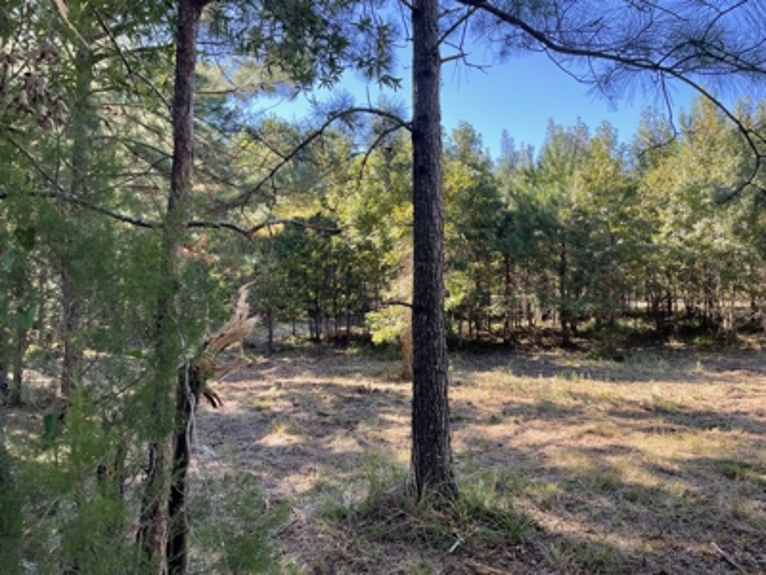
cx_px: 383
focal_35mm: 26
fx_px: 575
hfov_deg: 67.3
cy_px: 288
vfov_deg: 53.1
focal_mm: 4.2
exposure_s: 1/356
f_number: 1.6
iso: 32
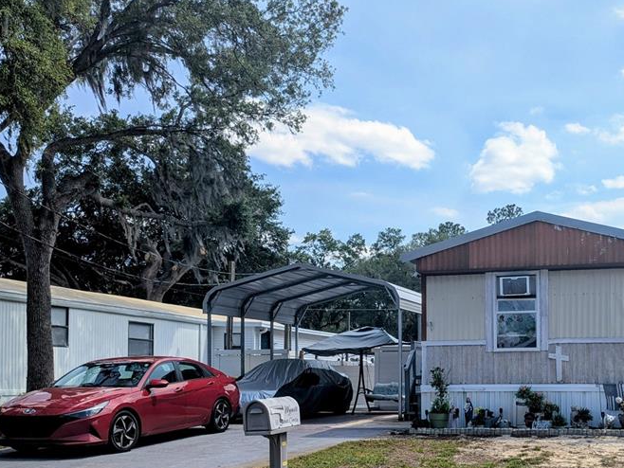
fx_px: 757
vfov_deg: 33.7
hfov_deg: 43.4
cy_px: 346
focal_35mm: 42
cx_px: 465
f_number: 1.73
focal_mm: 4.38
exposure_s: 1/3344
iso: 58
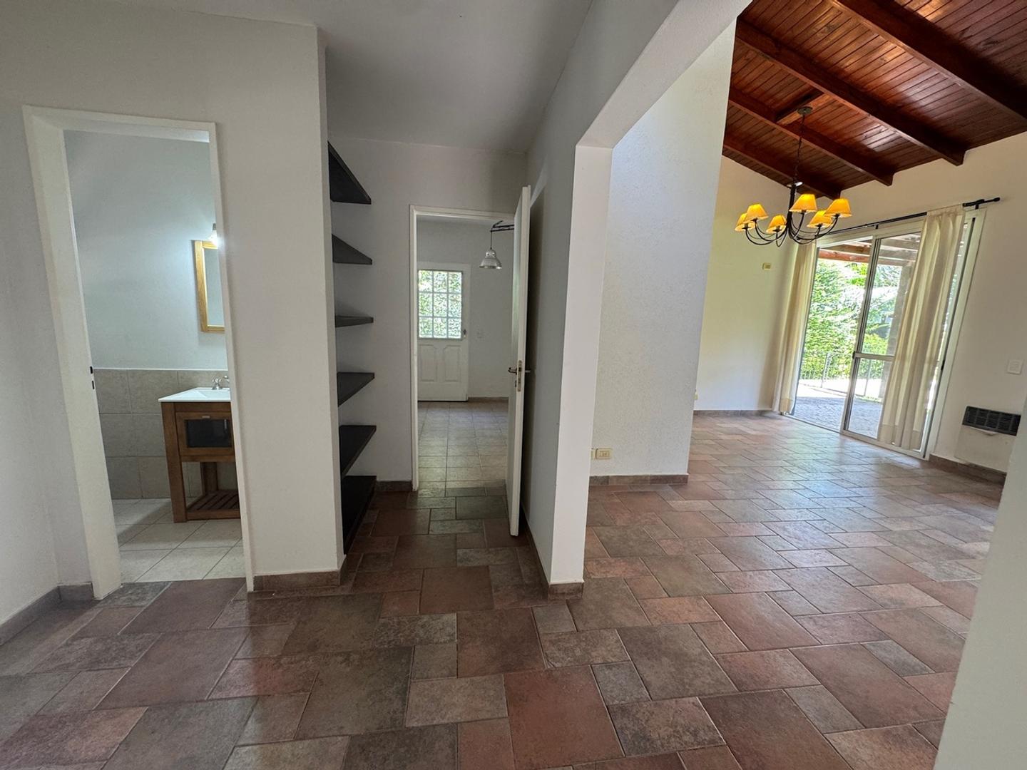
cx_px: 514
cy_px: 385
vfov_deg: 85.7
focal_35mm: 14
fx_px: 415
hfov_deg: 102.1
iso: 200
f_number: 2.2
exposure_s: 1/100
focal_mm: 2.22
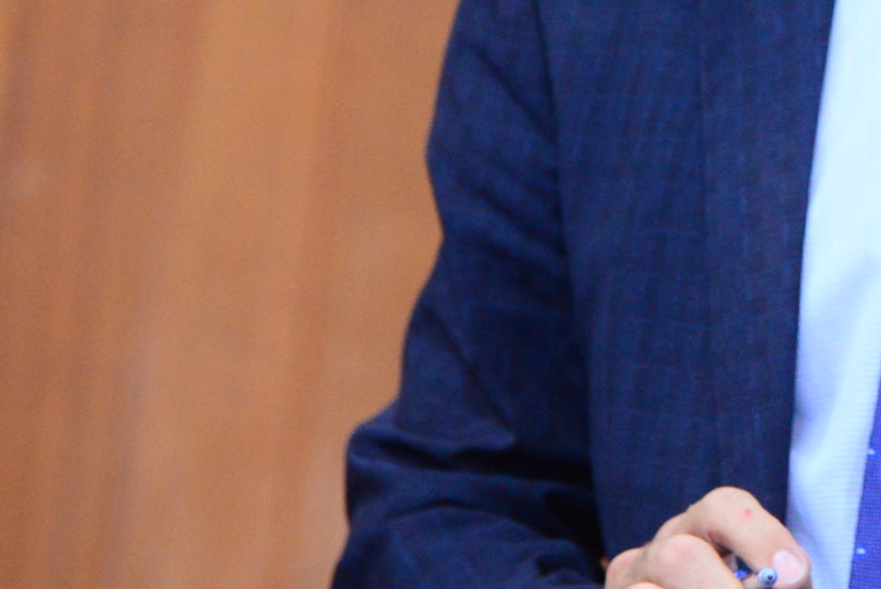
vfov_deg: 4.1
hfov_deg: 6.1
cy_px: -145
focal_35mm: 337
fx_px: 8252
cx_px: 1090
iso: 2500
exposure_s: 1/80
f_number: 4
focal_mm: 105
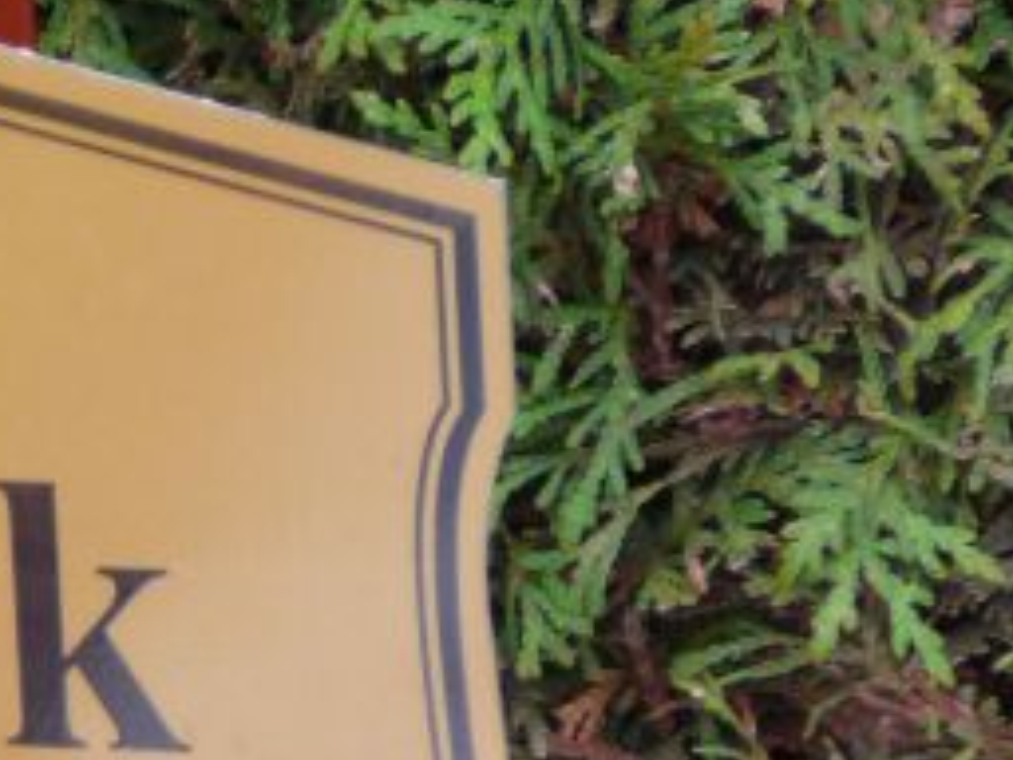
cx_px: -182
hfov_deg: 4.9
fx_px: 11793
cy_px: 859
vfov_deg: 3.7
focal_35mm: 403
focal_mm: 23.9
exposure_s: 1/50
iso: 100
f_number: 4
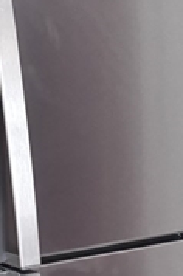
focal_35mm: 108
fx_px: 827
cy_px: 341
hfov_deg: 12.6
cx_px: 147
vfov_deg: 17.9
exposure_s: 1/48
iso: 800
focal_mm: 6.76
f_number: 1.78
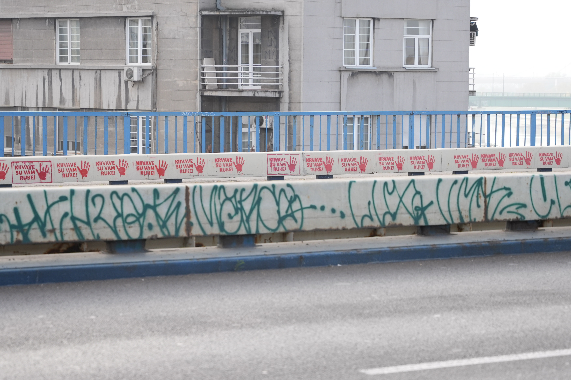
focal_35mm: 105
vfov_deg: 13.0
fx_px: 1665
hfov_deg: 19.5
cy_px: 190
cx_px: 286
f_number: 2.8
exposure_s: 1/1000
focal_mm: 70
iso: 250
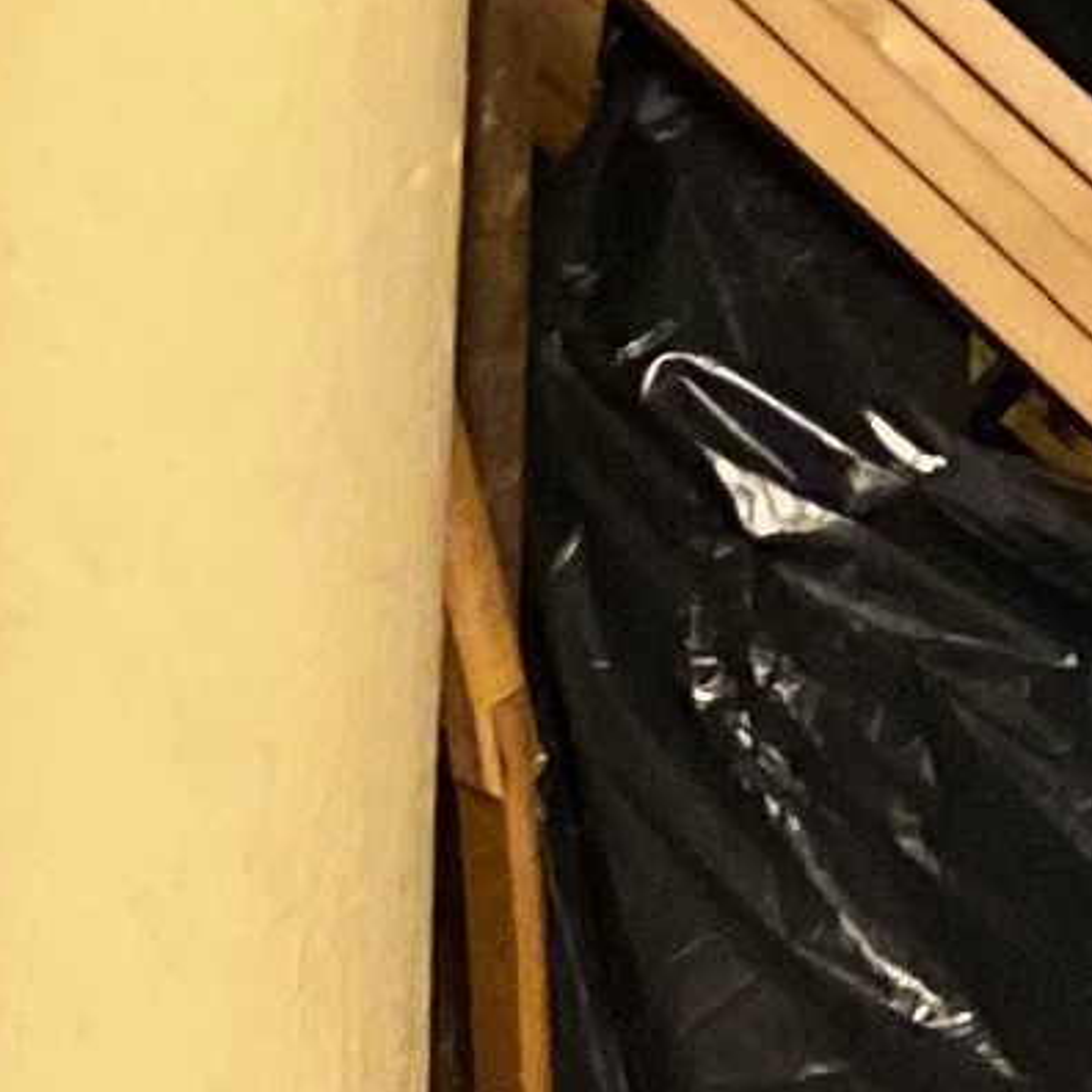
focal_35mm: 234
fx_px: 8352
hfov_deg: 7.4
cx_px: 1092
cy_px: -1619
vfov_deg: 7.0
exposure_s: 1/25
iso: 500
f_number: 1.8
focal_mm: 4.25
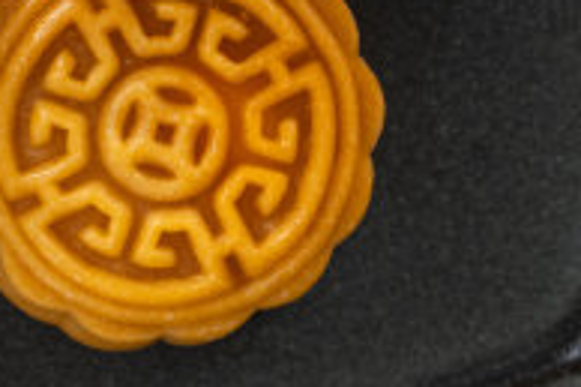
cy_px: -123
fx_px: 10320
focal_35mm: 640
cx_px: -204
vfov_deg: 2.1
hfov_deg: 3.2
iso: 100
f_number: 14
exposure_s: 1/125
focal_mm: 203
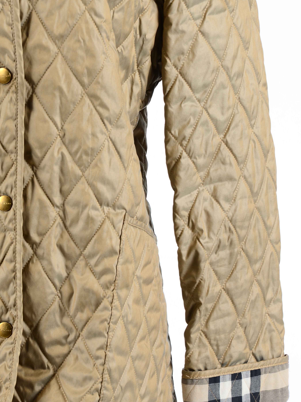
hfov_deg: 7.3
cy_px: 204
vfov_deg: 9.7
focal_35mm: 205
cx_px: 136
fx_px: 2373
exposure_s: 1/80
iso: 160
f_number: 8
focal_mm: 105
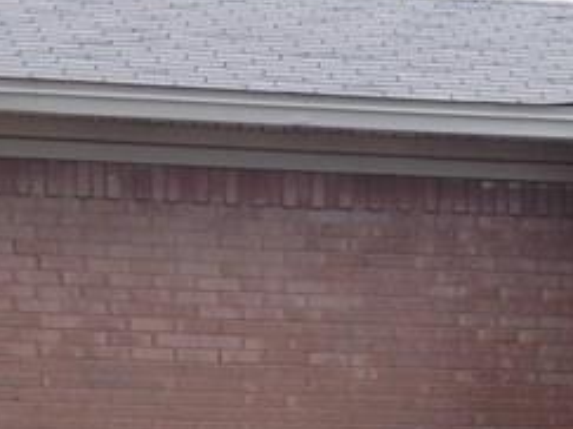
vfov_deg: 10.4
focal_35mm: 139
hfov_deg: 13.9
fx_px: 2300
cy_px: 575
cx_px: 623
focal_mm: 4.12
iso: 50
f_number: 2.4
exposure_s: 1/834
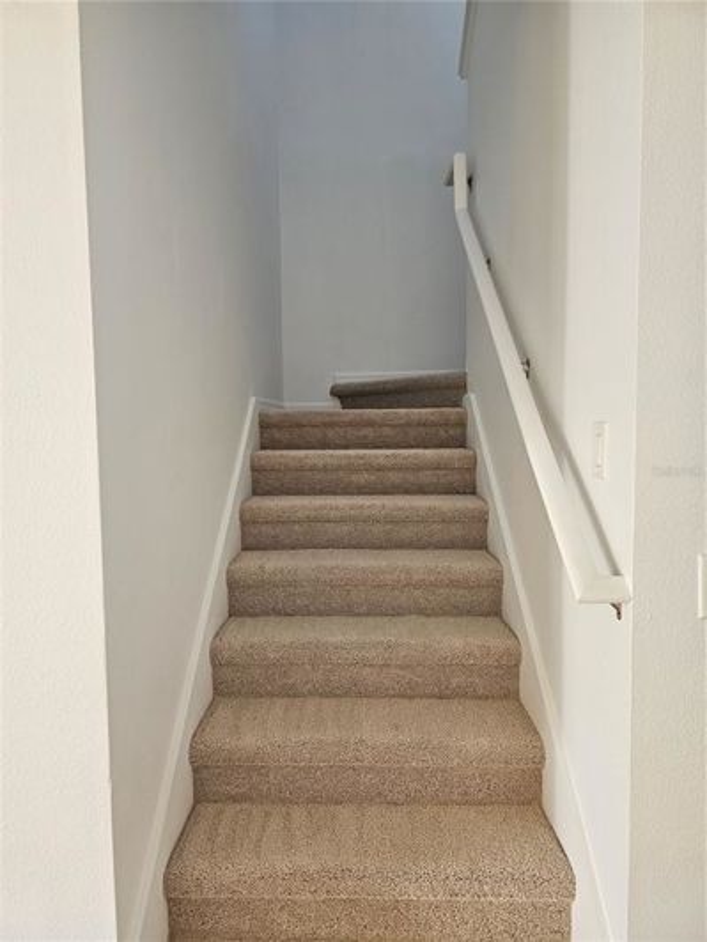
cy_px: 471
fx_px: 626
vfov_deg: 73.9
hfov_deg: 58.9
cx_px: 354
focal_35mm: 23
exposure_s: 1/120
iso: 250
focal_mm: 6.3
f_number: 1.7
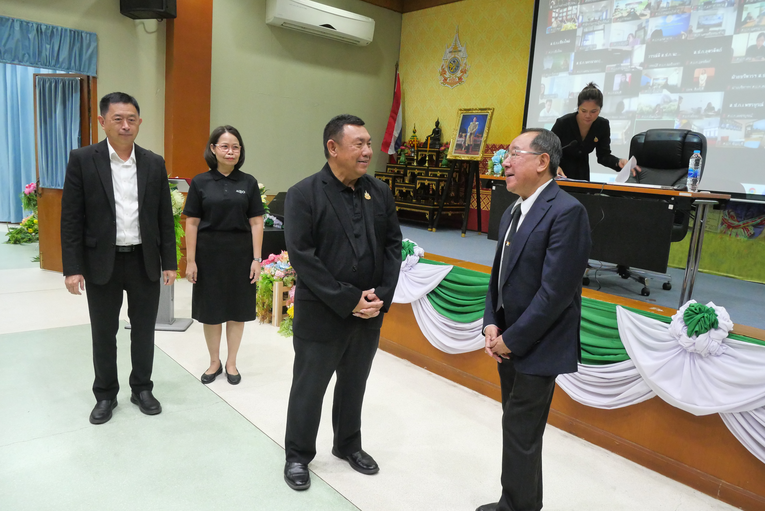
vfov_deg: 53.2
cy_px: 256
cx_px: 382
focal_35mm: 24
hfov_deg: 73.7
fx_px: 510
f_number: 6.3
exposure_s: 1/50
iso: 3200
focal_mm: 12
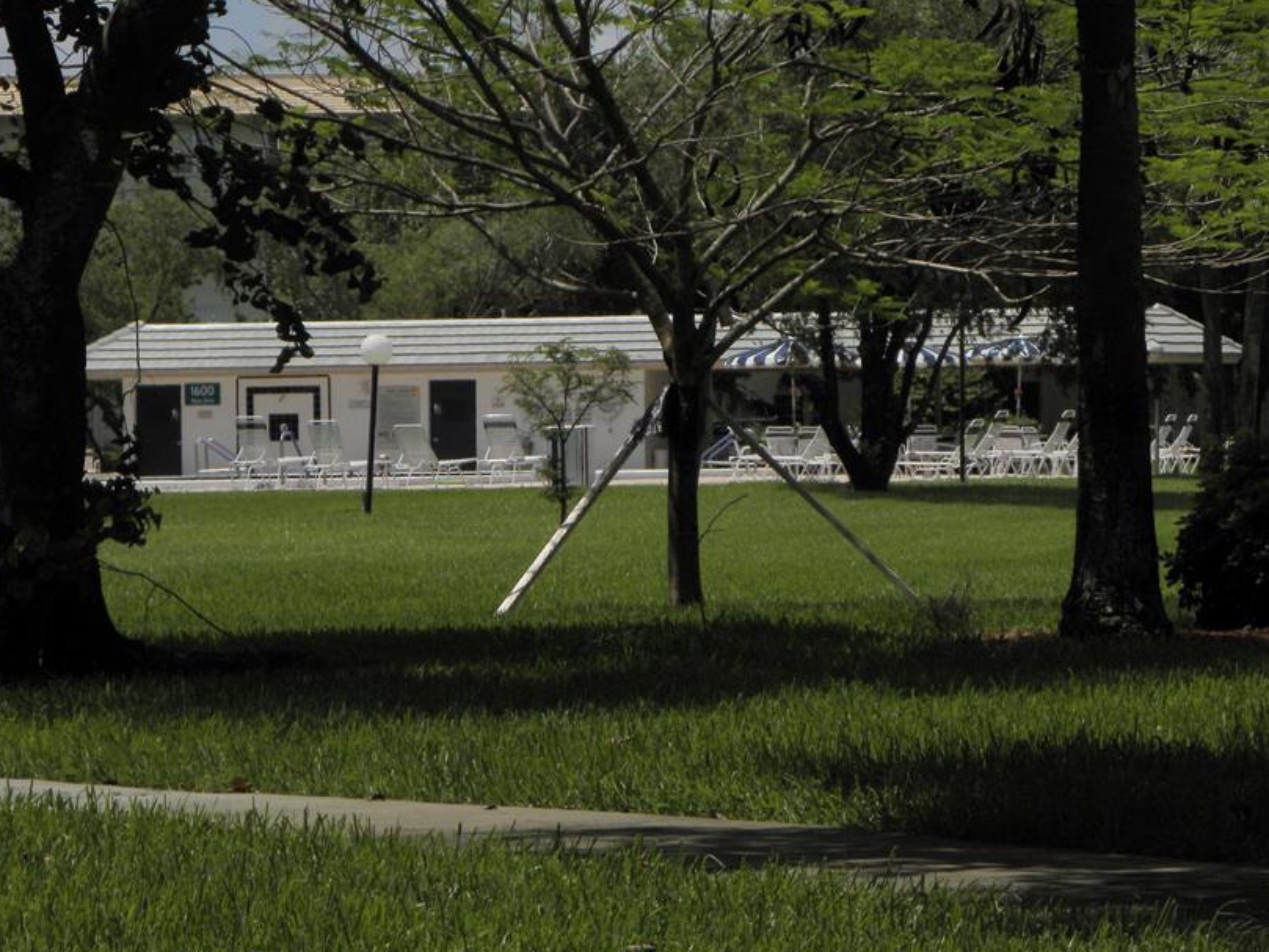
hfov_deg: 9.7
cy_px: 420
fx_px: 7516
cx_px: 605
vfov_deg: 7.2
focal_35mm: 205
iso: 64
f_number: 5
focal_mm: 28.8
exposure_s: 1/1684
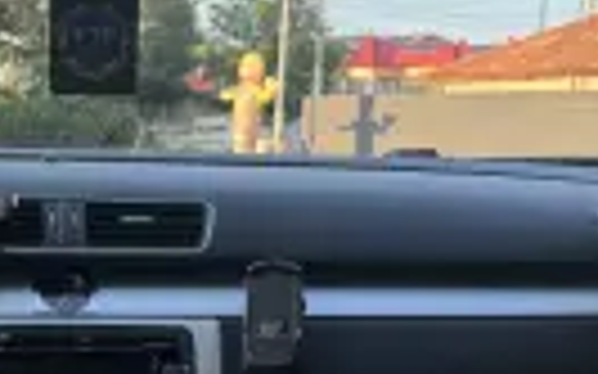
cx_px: 94
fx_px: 1124
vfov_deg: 18.7
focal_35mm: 69
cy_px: 275
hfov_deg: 28.9
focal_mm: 6.76
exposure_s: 1/229
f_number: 1.78
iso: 64
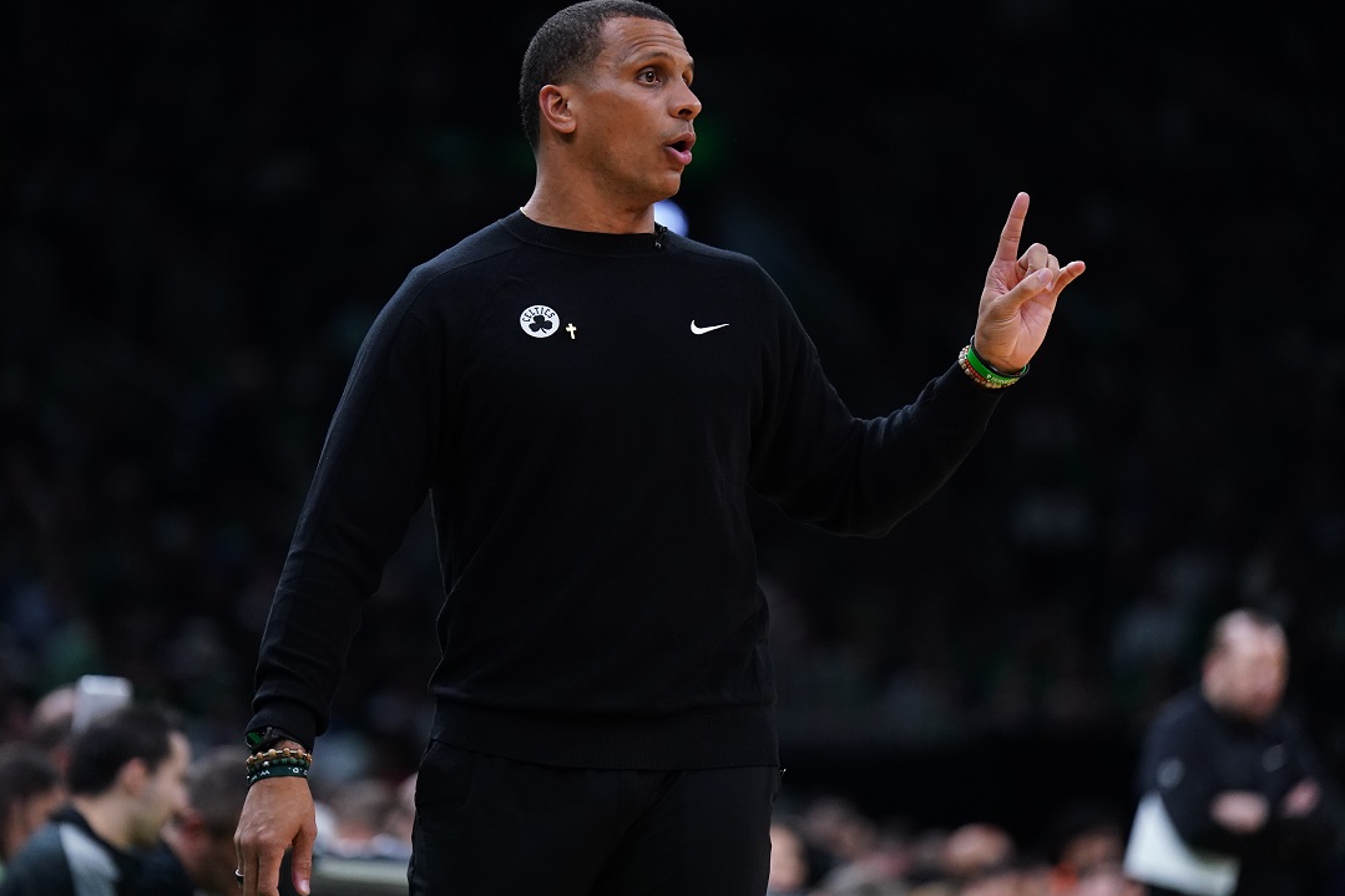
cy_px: 432
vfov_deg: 6.9
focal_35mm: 198
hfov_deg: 10.4
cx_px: 602
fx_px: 7396
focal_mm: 178
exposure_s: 1/1600
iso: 3200
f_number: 2.8
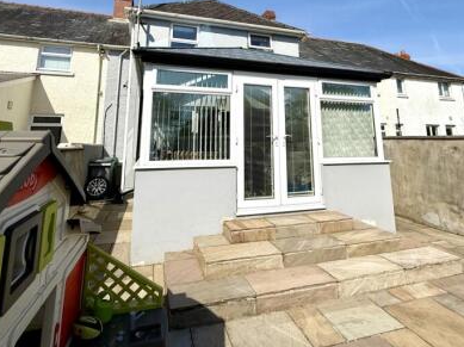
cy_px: 92
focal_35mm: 21
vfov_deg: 60.4
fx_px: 281
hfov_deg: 79.0
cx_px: 242
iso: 50
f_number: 2.2
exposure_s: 1/5155
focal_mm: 2.22
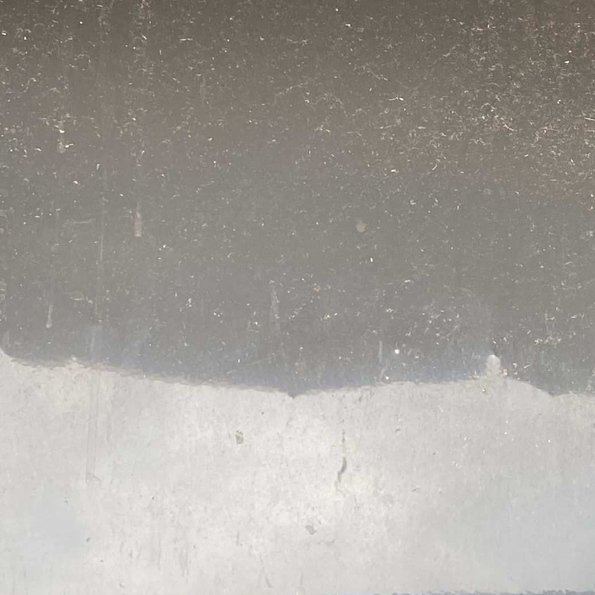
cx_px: 720
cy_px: 218
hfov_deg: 18.6
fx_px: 1711
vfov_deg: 19.7
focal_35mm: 88
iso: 50
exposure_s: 1/122
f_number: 1.8
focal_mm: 4.25
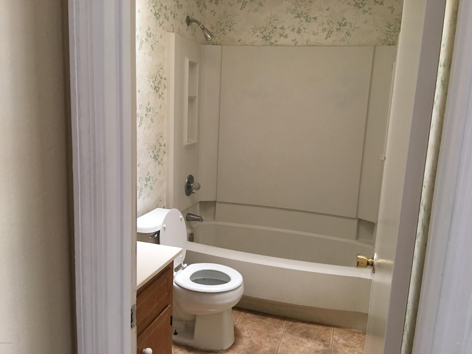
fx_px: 395
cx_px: 236
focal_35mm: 29
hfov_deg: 61.7
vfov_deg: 48.2
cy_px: 177
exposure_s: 1/17
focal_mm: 4.15
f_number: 2.2
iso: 80
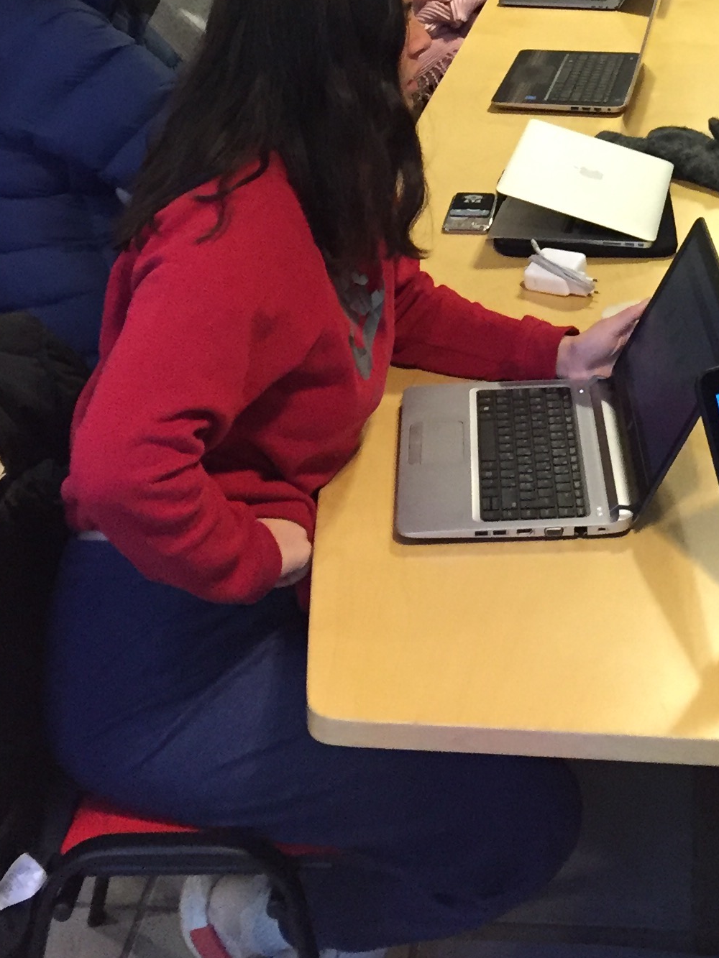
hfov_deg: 20.3
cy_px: -103
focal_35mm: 71
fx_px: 1966
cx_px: 663
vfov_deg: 25.4
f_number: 2.2
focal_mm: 4.15
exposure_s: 1/20
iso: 250
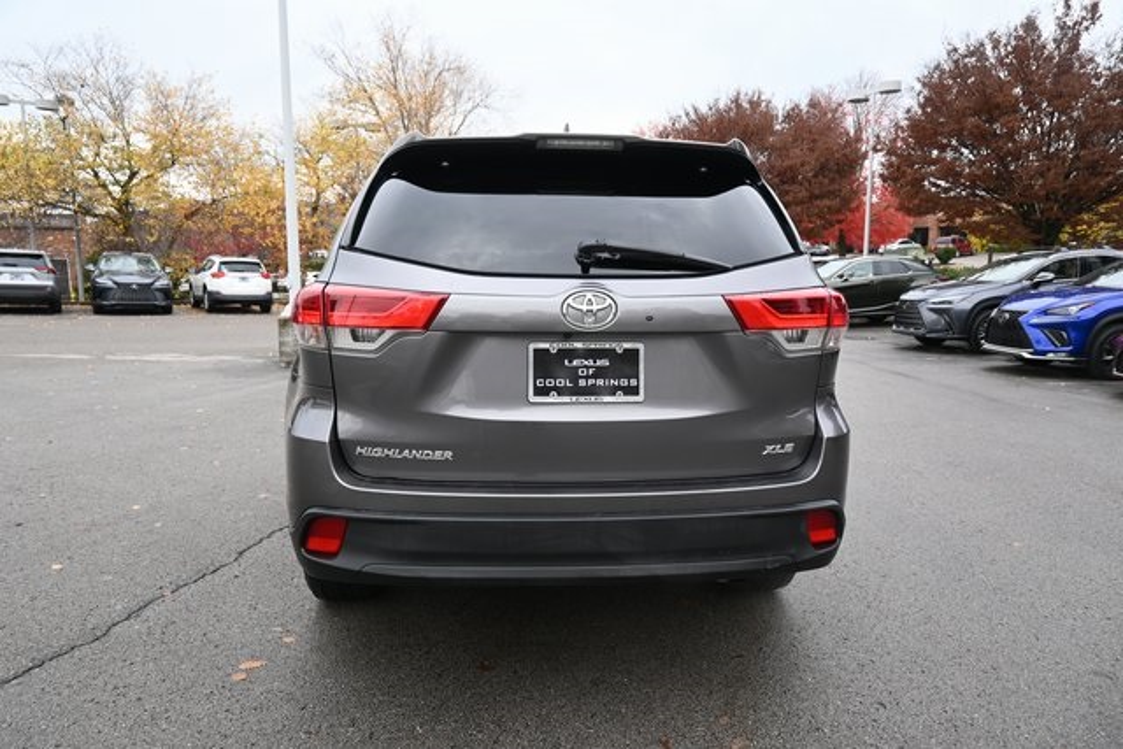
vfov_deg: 53.2
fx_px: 749
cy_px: 374
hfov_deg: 73.7
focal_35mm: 24
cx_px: 562
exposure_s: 1/250
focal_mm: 16
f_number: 5
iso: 200
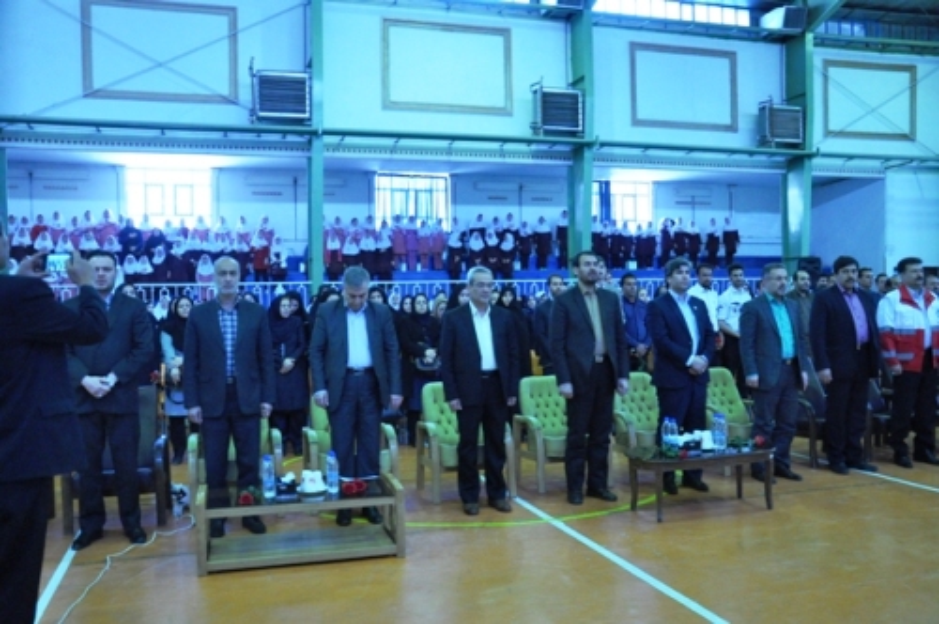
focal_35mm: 32
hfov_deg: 59.6
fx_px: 821
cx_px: 470
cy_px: 312
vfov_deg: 41.6
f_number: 5
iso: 3200
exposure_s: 1/60
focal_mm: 21
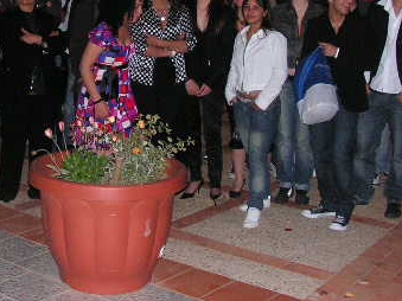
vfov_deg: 21.3
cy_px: 57
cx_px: 147
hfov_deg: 28.5
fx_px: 789
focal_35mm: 68
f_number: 3.2
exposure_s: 1/40
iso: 200
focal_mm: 6
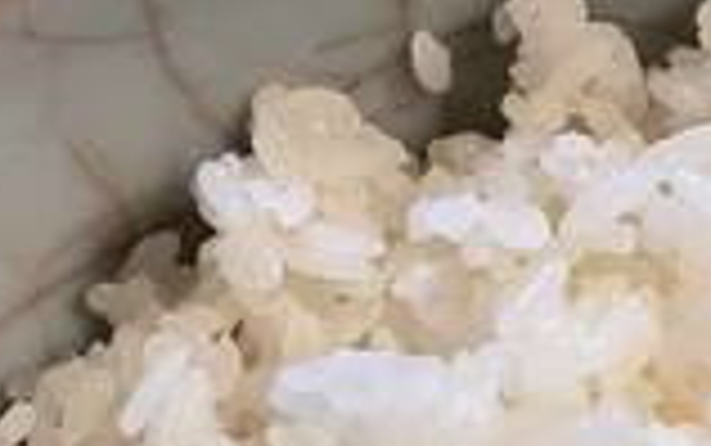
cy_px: 140
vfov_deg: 19.4
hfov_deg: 30.1
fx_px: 1299
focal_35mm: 67
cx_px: 531
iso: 250
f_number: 1.6
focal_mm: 5.1
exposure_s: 1/50
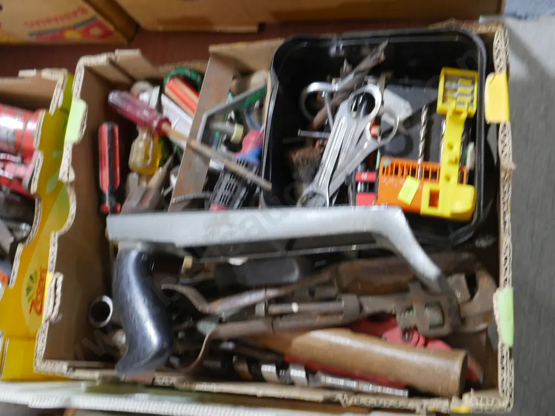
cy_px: 208
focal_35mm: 40
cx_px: 278
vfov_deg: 36.0
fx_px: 641
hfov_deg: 46.8
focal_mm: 20
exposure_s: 1/60
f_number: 5.6
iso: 2000
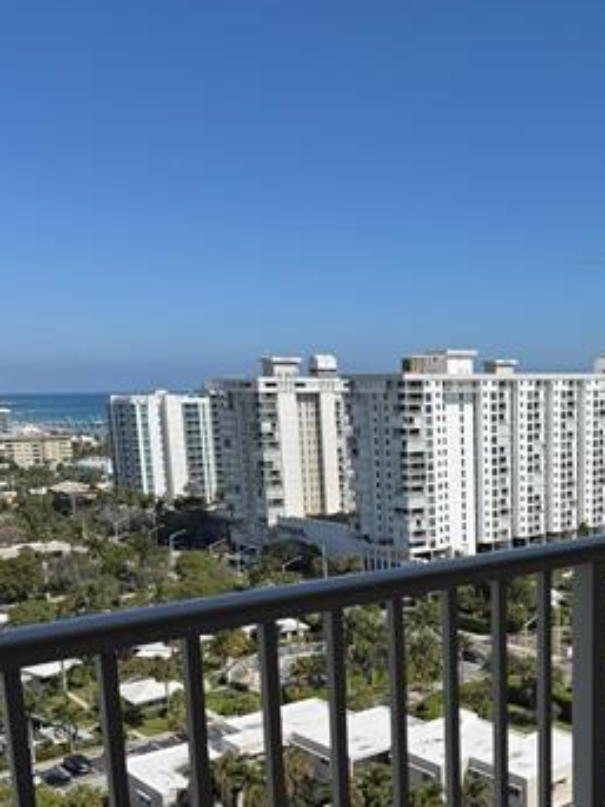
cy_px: 598
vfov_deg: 43.5
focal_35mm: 42
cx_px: 508
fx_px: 979
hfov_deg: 33.1
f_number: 1.78
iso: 80
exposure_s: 1/6410
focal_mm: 6.76
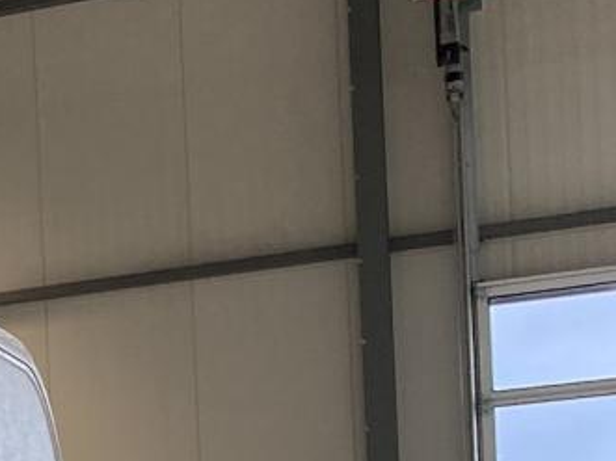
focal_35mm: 151
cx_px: -1081
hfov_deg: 10.4
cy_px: 881
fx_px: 2686
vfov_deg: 9.3
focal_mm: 4.25
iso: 100
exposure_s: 1/121
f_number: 1.8
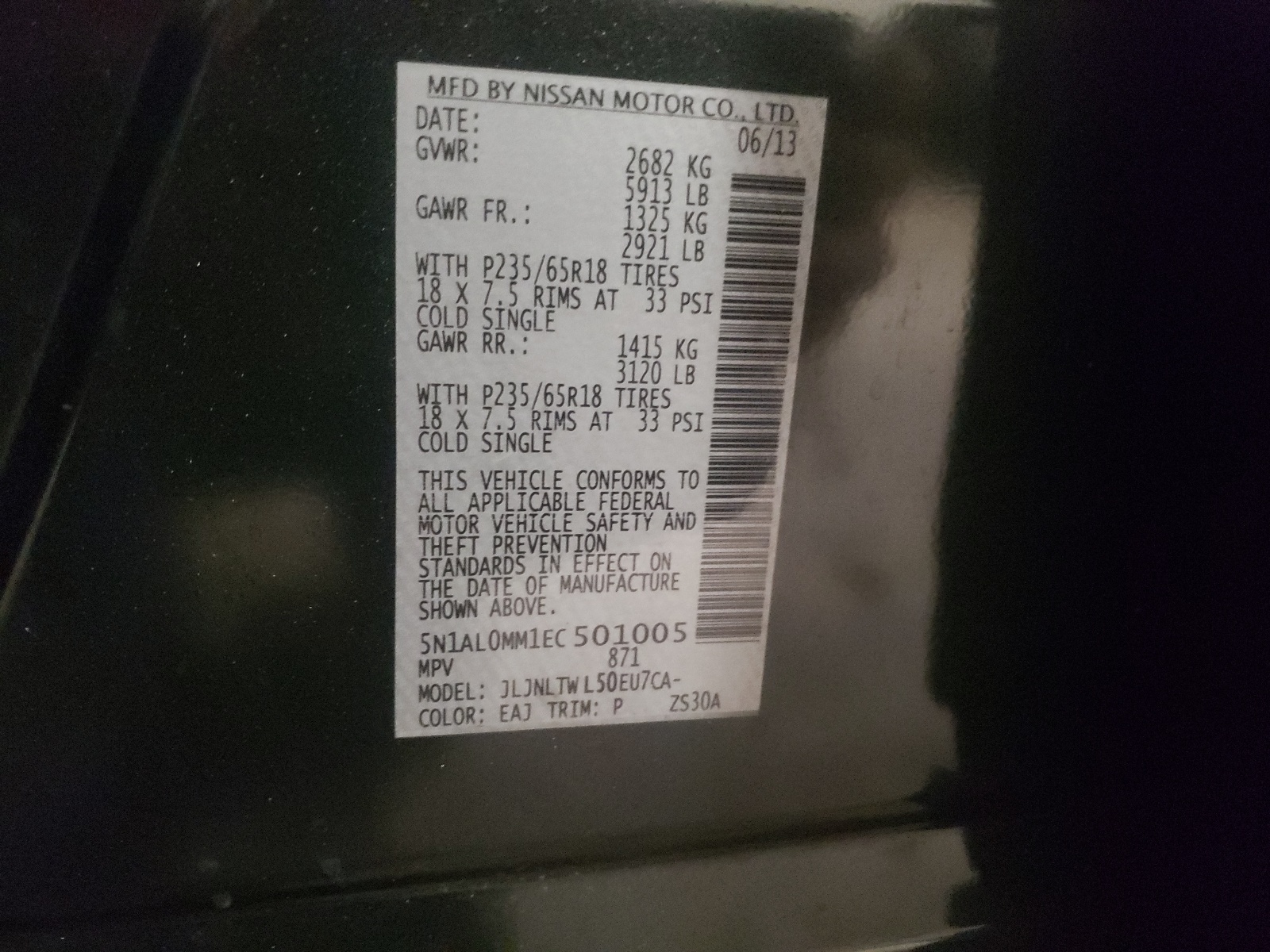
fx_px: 954
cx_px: 635
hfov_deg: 67.3
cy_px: 476
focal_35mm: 26
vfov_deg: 53.1
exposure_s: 1/24
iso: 874
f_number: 1.5
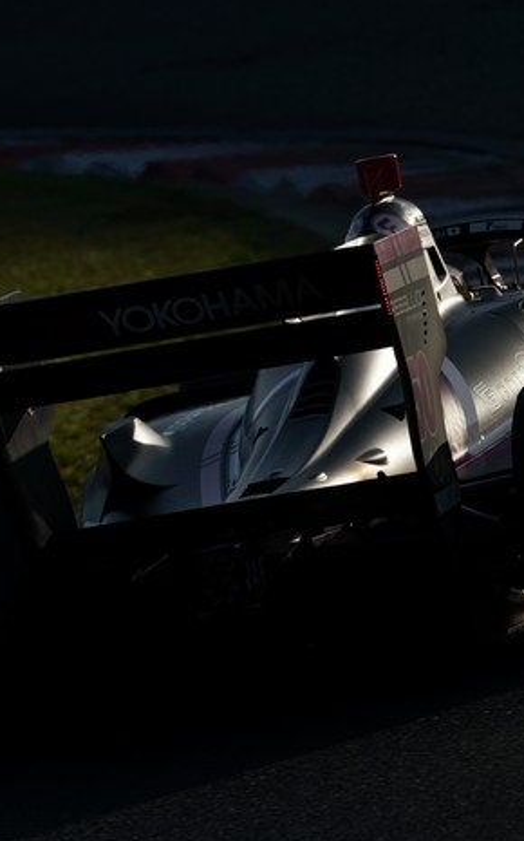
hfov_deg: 1.8
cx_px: 506
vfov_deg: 2.9
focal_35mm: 714
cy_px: 427
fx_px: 16340
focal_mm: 452
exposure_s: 1/800
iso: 200
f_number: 11
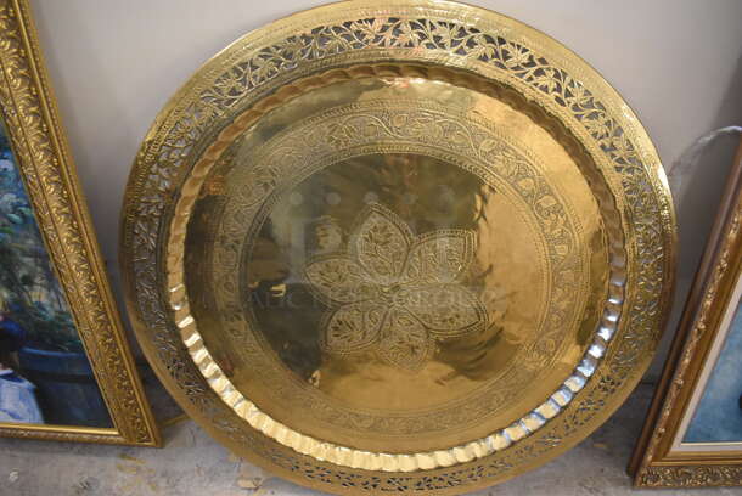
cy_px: 248
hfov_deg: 67.3
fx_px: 557
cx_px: 371
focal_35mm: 27
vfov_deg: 48.0
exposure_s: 1/125
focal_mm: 18
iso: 2200
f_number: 3.5
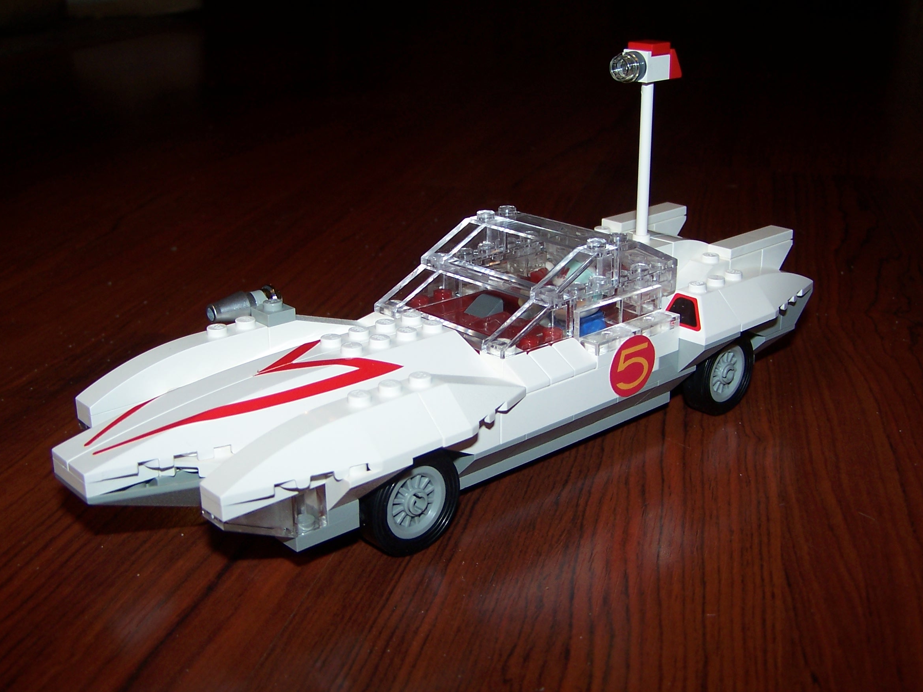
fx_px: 1120
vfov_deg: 34.3
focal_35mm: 42
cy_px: 326
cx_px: 465
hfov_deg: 44.8
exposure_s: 1/60
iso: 80
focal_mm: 6.3
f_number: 2.8
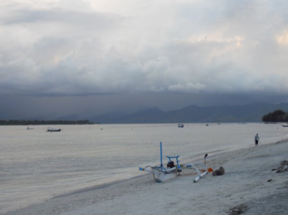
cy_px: 123
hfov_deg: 36.2
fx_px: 441
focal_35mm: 53
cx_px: 151
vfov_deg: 27.5
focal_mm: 6.2
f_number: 2.8
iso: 100
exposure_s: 1/250
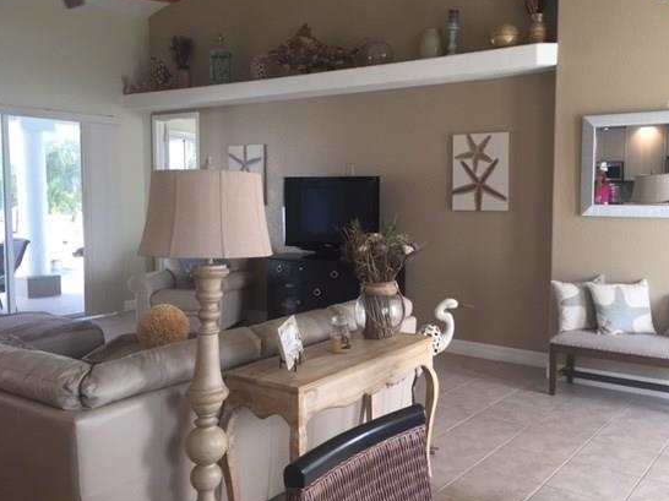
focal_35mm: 34
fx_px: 657
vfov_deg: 41.8
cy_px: 241
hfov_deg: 53.8
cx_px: 386
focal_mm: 4.15
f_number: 2.2
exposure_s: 1/30
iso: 50
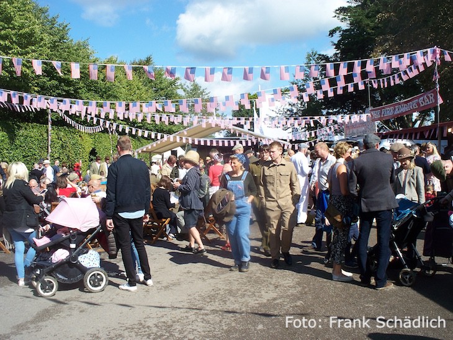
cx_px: 226
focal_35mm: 36
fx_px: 471
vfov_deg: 39.7
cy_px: 170
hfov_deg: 51.3
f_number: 5
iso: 80
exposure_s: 1/320
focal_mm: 7.54
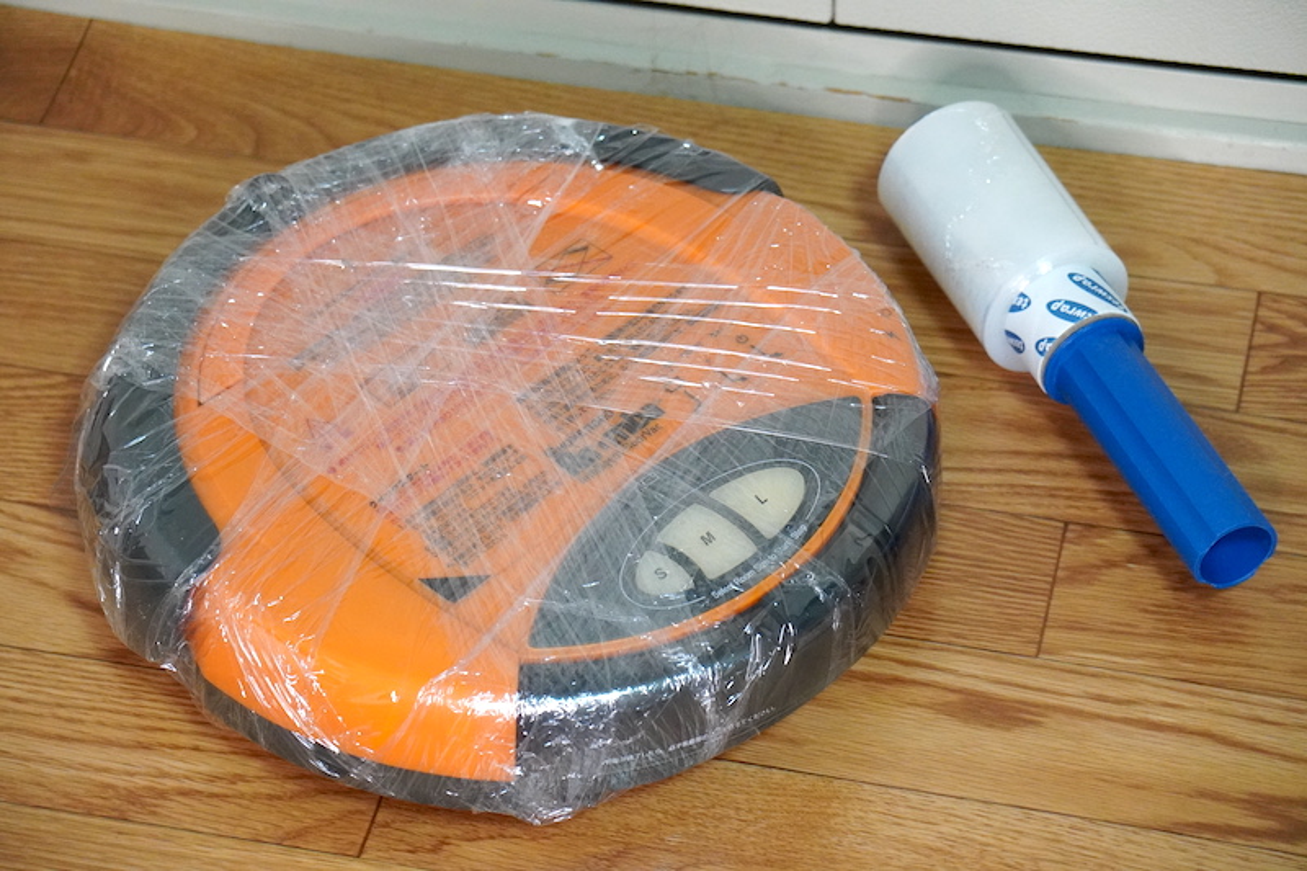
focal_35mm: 105
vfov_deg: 13.0
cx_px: 654
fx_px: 3811
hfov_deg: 19.5
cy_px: 436
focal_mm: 70
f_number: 4.5
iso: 5000
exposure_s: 1/160
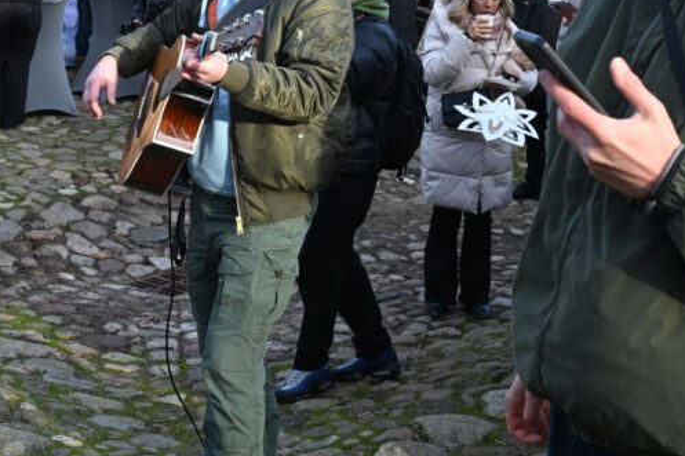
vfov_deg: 19.5
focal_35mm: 69
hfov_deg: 29.2
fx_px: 1313
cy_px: 78
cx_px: 307
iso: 500
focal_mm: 33.5
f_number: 8
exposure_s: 1/200
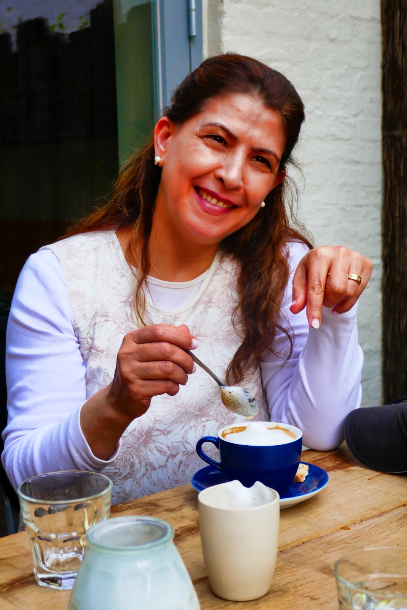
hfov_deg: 25.0
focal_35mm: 54
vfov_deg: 36.9
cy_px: 305
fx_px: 916
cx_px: 204
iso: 200
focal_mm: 19.6
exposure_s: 1/320
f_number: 4.2
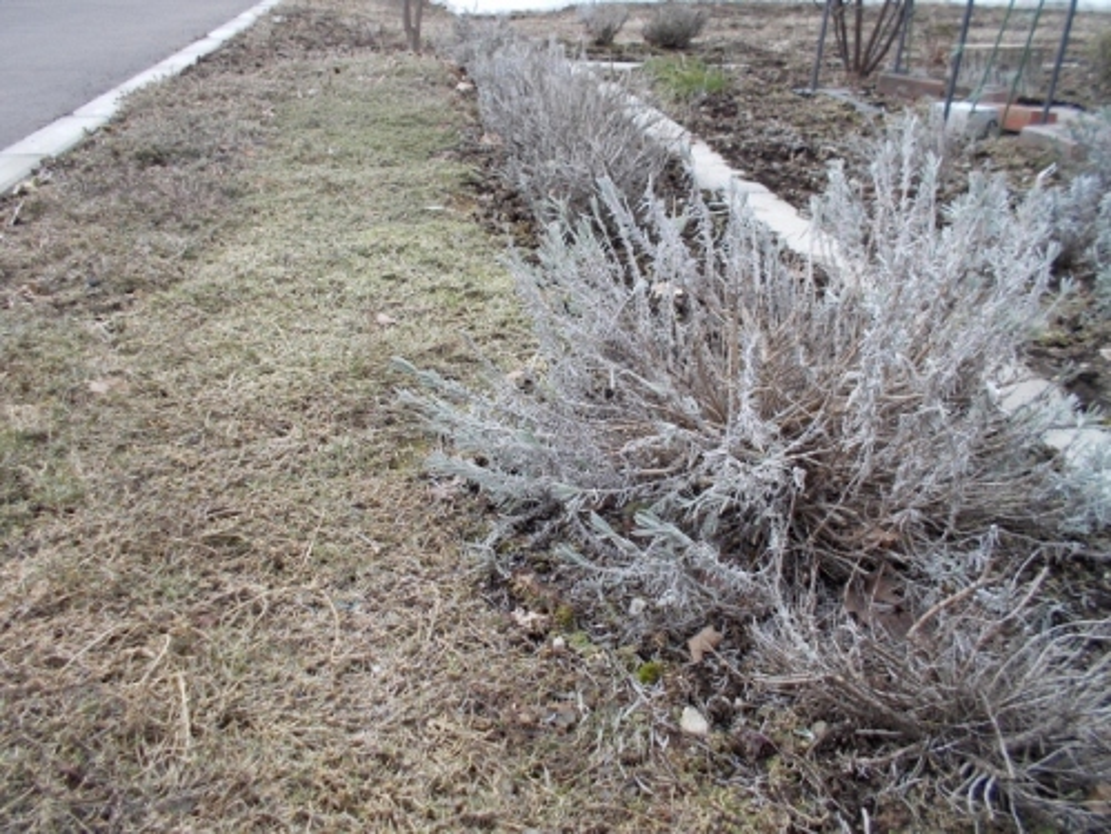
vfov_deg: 48.2
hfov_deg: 61.7
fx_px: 931
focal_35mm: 29
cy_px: 417
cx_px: 556
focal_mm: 4.1
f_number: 3.3
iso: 80
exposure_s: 1/250
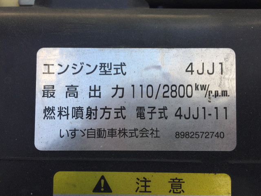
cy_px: 98
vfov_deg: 48.2
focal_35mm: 29
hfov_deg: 61.7
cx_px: 130
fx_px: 219
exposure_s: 1/416
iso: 32
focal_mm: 4.15
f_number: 2.2
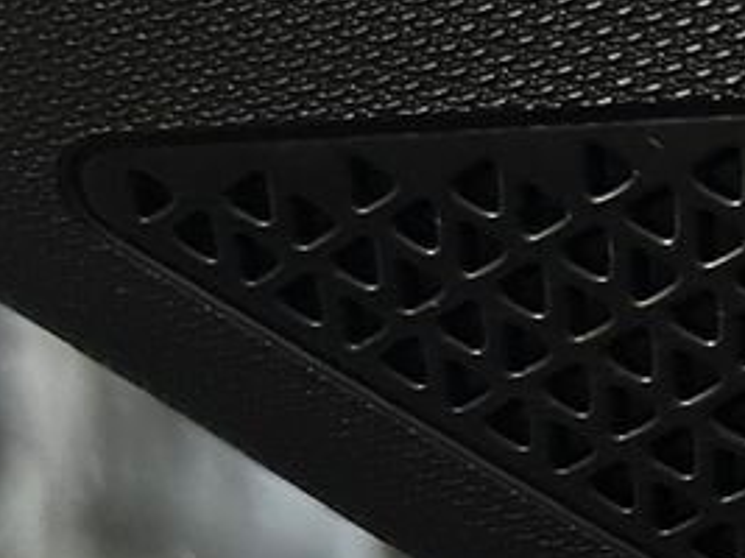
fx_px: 2517
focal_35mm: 117
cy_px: 600
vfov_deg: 12.5
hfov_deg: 14.5
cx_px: 1401
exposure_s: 1/25
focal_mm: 5.7
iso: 500
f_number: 1.5
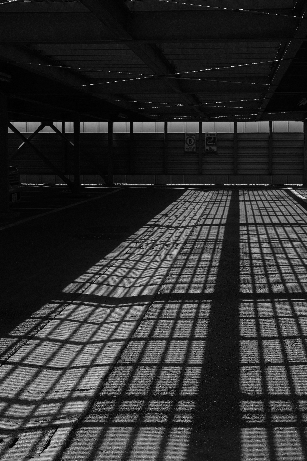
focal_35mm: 61
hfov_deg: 22.3
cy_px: 230
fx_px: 780
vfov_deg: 32.9
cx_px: 154
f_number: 11
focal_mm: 40.7
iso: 200
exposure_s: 1/100
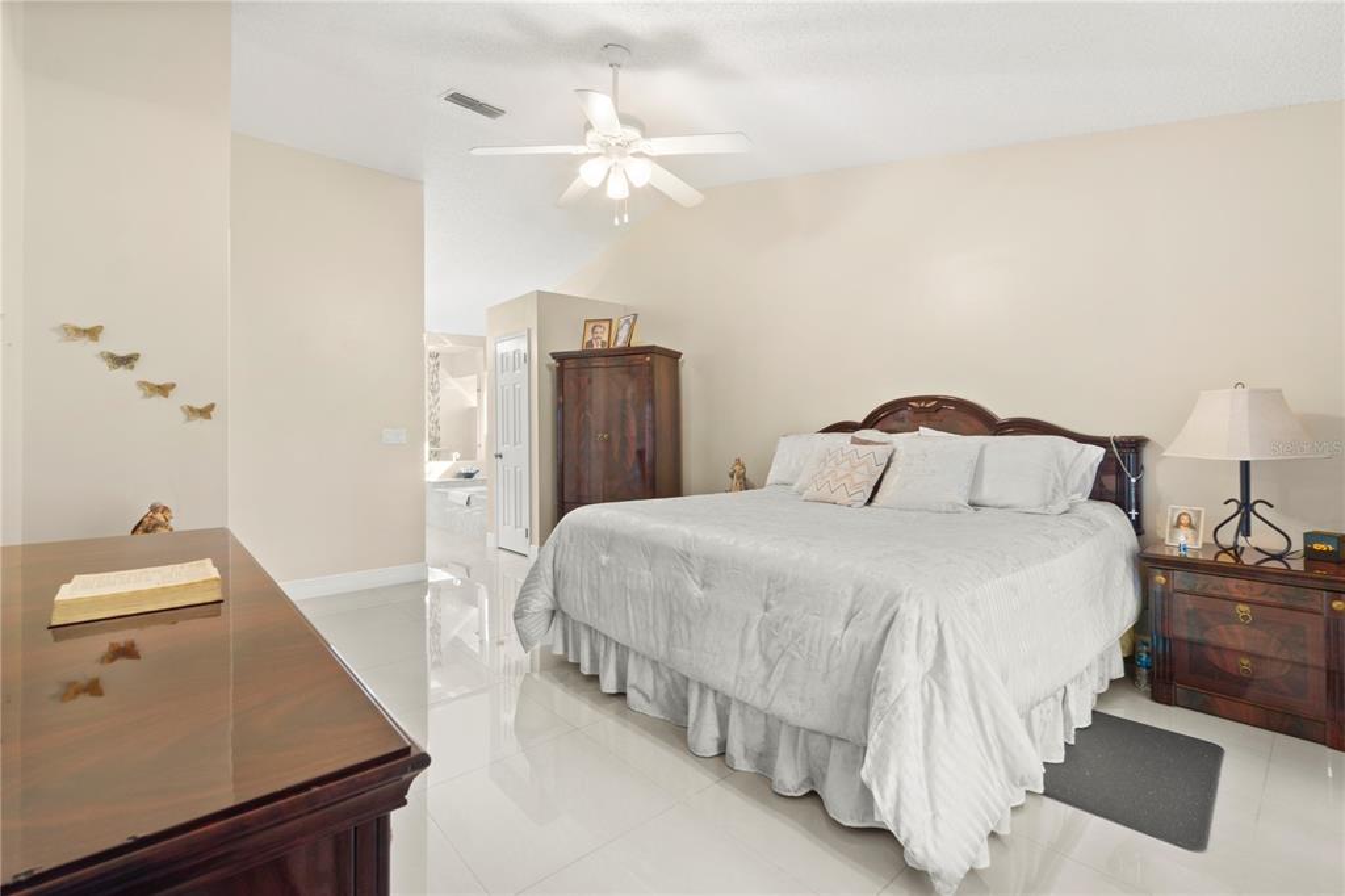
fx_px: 560
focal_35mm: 15
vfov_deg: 77.3
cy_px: 448
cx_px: 672
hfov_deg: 100.4
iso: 100
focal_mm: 10
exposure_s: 2.5
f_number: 8
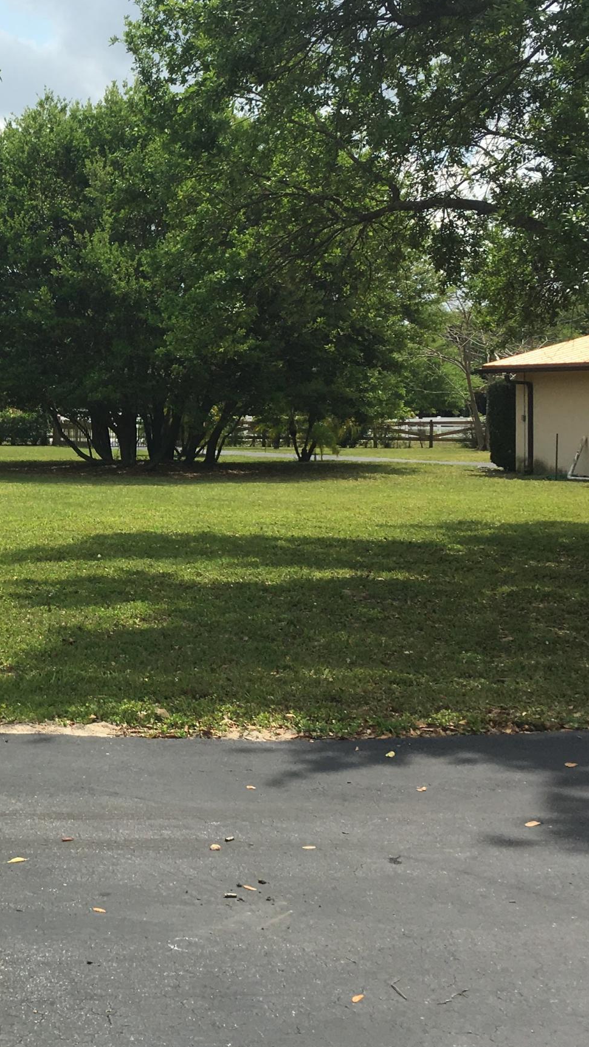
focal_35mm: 55
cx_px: -91
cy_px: 407
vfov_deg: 37.7
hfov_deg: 20.6
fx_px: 1527
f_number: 2.2
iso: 25
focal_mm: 4.15
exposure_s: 1/1538
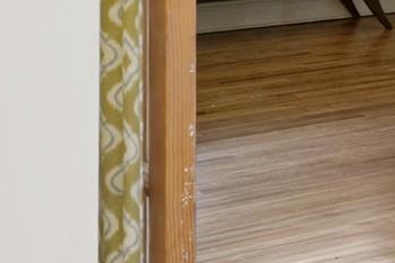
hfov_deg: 10.1
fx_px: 1328
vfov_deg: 10.7
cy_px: -202
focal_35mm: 121
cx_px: 1300
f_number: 8
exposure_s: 6
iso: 100
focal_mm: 17
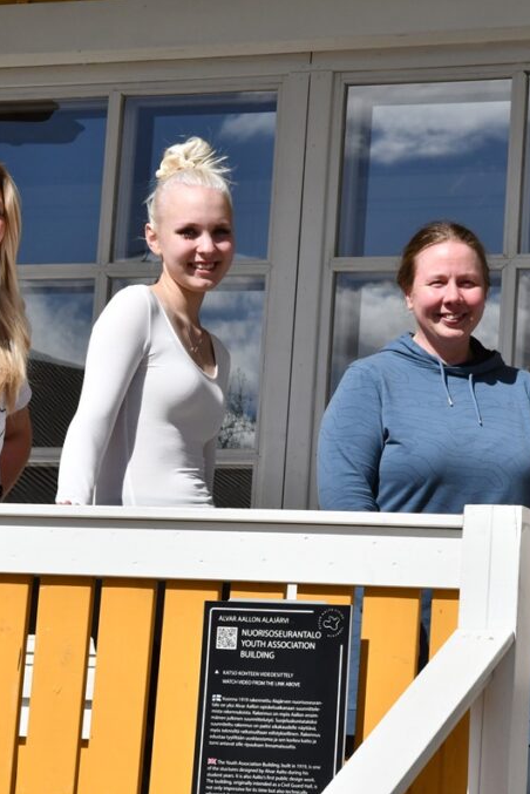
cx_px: 297
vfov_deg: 16.5
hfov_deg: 11.1
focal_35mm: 124
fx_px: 2735
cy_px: 398
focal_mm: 55
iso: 640
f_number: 16
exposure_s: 1/1000
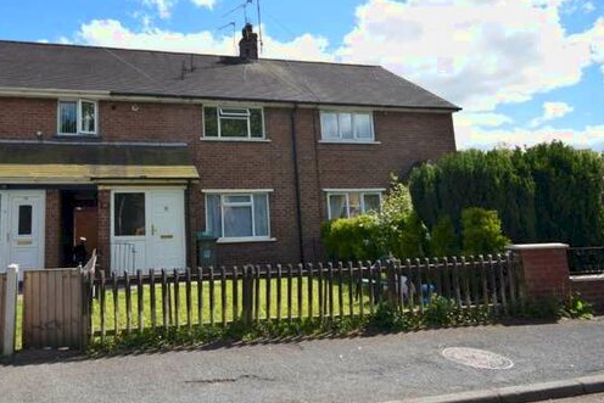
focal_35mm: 24
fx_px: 409
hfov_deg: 69.9
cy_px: 171
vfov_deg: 52.3
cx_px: 181
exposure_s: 1/400
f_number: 8
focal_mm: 11.5
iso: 200
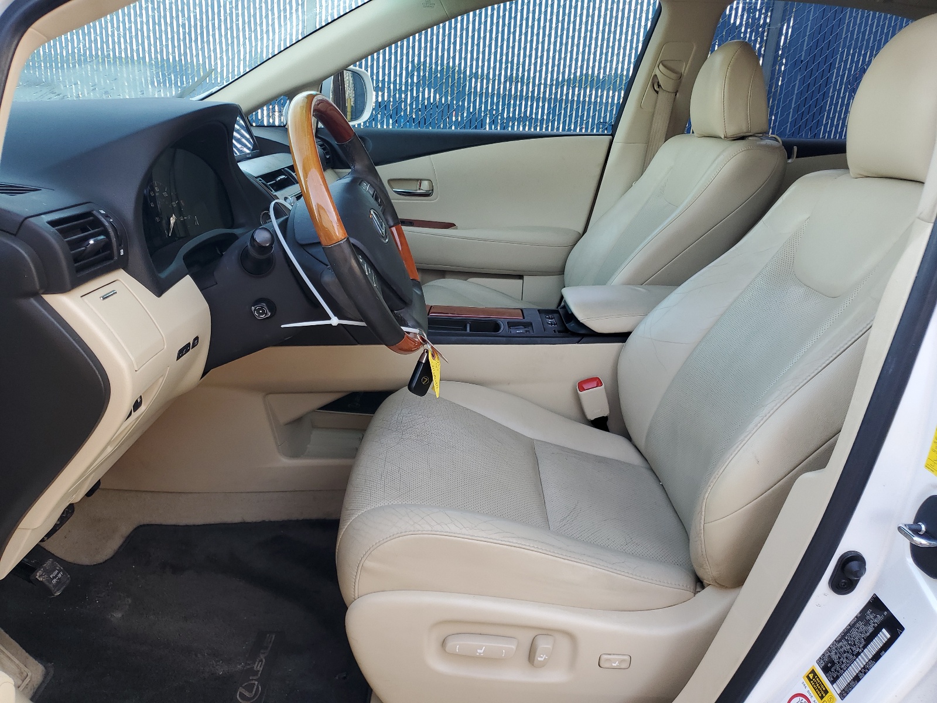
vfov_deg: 53.1
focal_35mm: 26
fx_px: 704
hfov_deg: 67.3
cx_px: 468
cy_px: 352
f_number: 1.5
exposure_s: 1/139
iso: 50
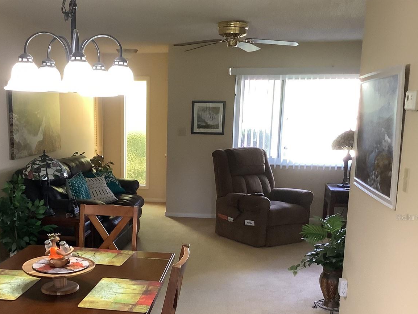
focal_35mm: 43
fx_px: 519
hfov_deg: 43.3
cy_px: 217
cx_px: 140
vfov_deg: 33.2
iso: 250
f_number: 2.4
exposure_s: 1/50
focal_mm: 3.3
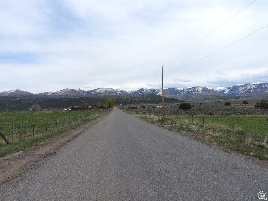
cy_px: 100
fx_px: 186
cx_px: 134
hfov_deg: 71.6
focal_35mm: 24
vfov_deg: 56.8
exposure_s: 1/1600
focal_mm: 4.3
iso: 100
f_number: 3.8
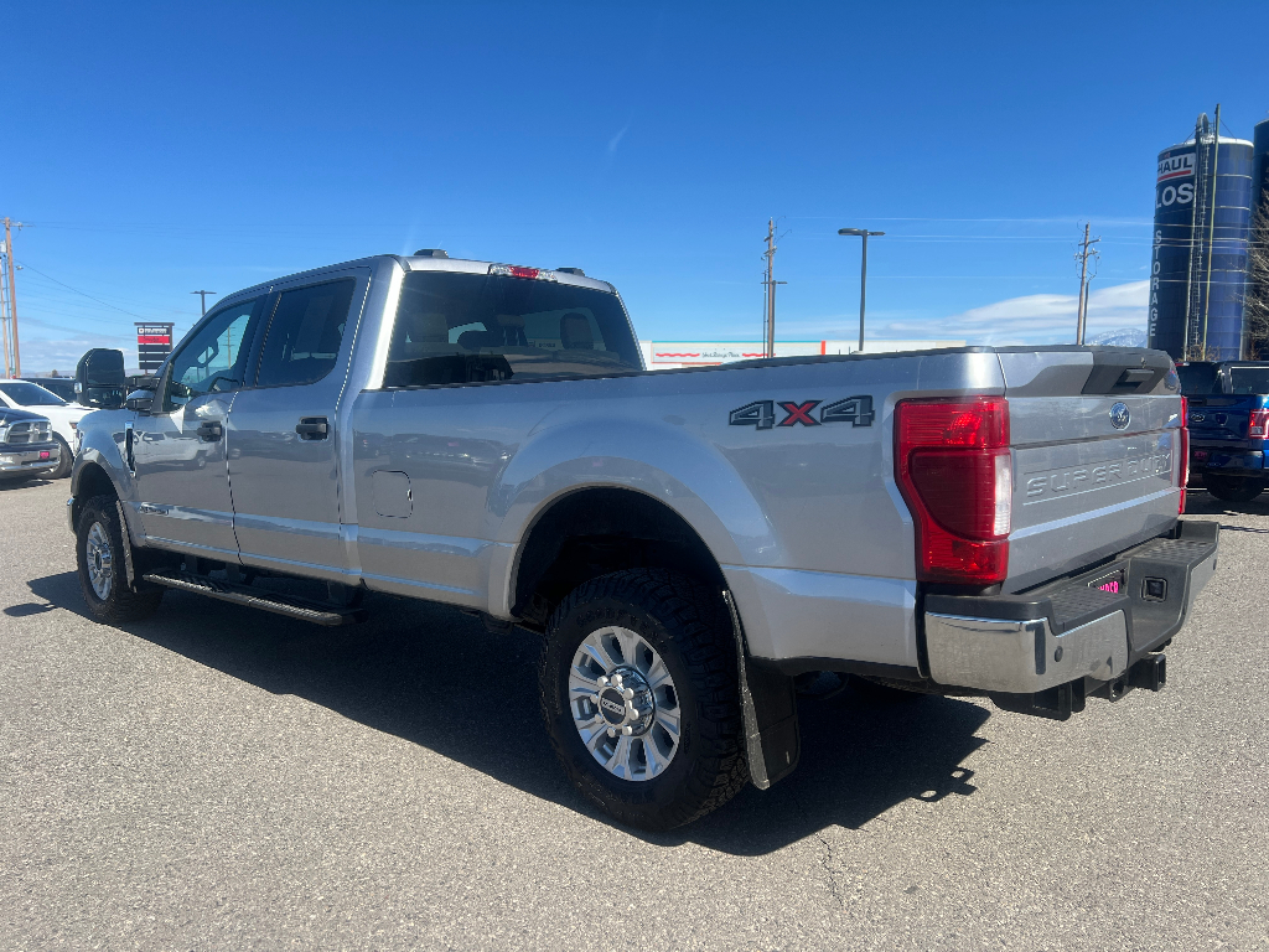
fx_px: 953
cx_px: 634
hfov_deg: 67.3
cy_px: 476
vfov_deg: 53.1
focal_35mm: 26
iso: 50
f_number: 1.5
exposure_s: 1/3704
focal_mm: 5.7
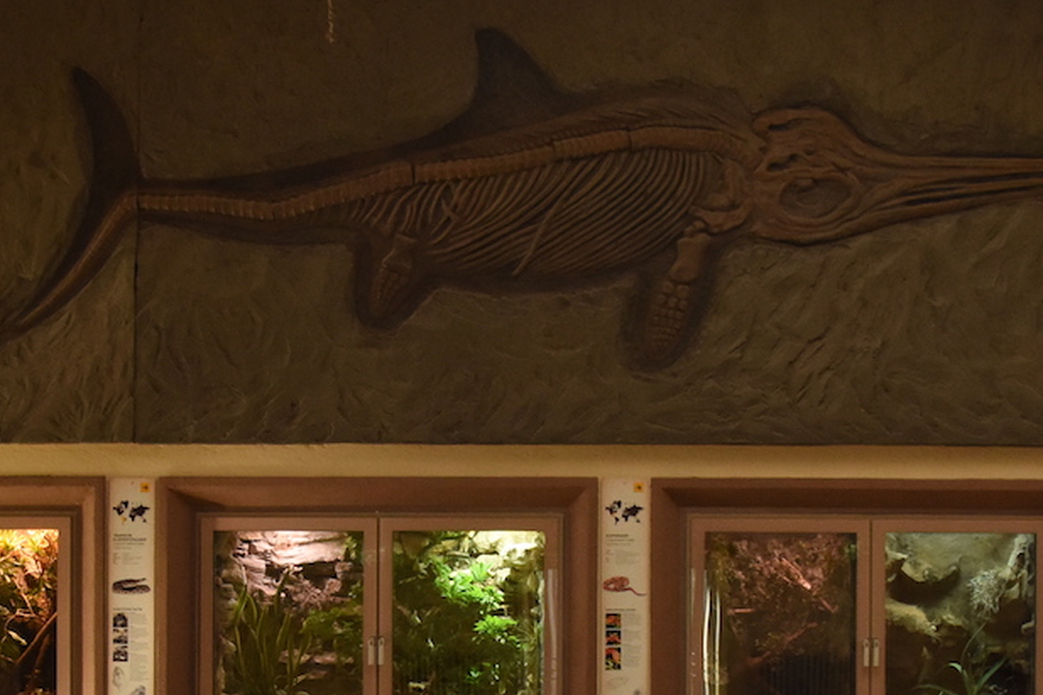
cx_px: 656
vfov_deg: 21.2
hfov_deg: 31.7
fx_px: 1825
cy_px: 578
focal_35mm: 63
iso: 2000
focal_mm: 16
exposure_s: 1/320
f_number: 5.6
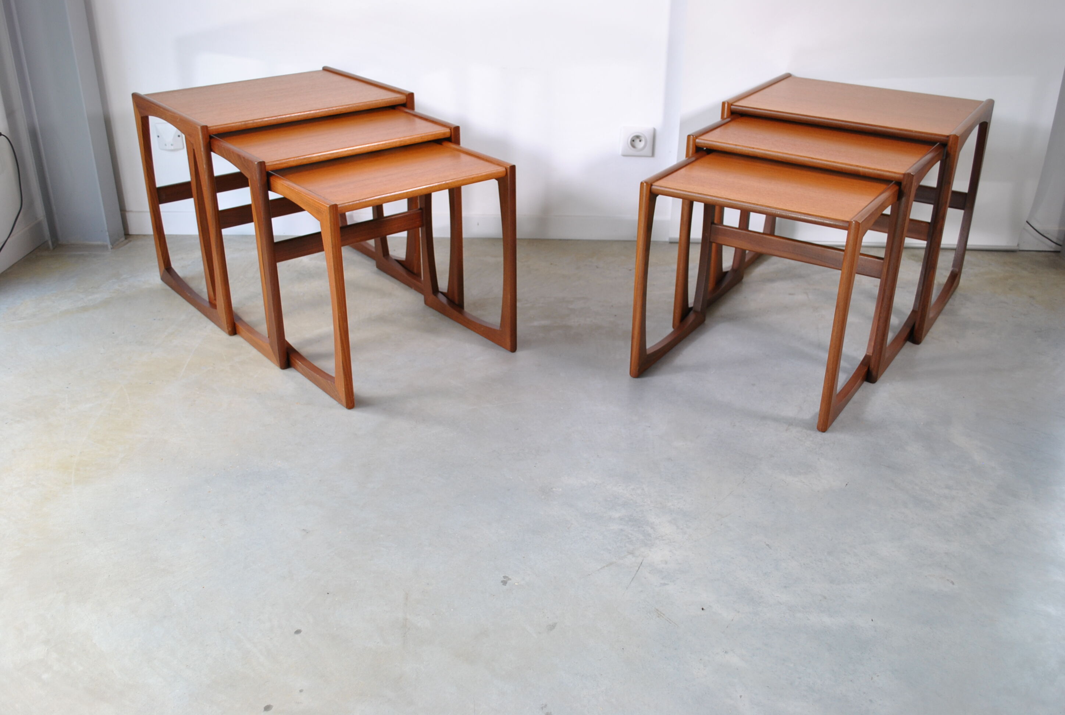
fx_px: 978
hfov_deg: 57.1
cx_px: 532
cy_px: 358
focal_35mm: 33
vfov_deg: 40.1
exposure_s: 1/50
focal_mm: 22
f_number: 4.5
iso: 200
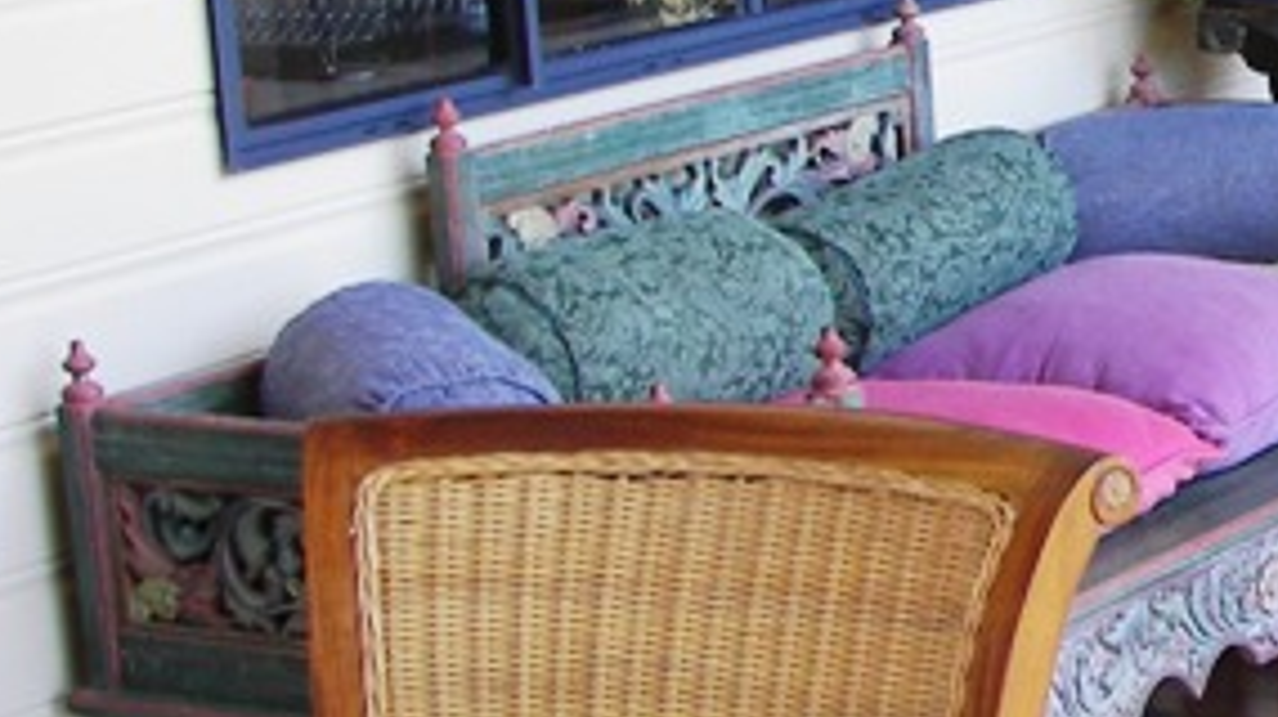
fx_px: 3726
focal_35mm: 110
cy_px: 58
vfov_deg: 10.9
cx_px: 1507
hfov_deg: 18.5
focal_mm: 6
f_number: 2.8
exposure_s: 1/30
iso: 80
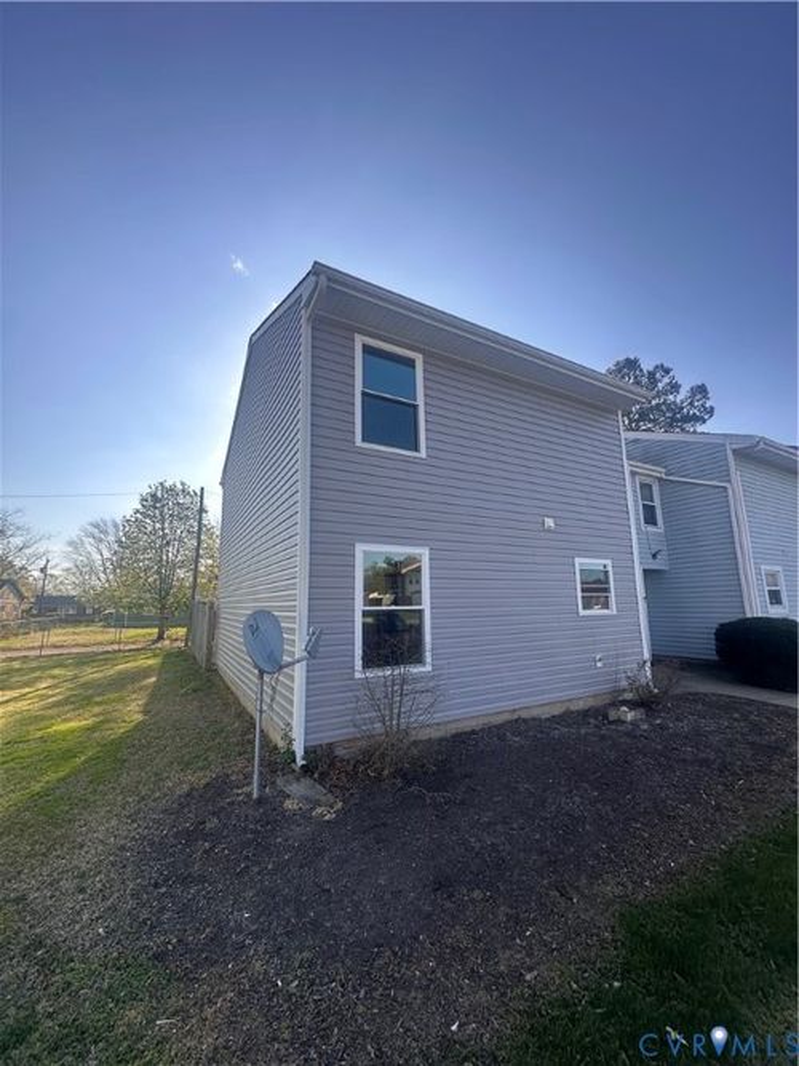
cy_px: 533
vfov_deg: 102.1
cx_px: 400
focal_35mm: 14
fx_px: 431
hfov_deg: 85.7
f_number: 2.2
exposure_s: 1/678
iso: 40
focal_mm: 2.22
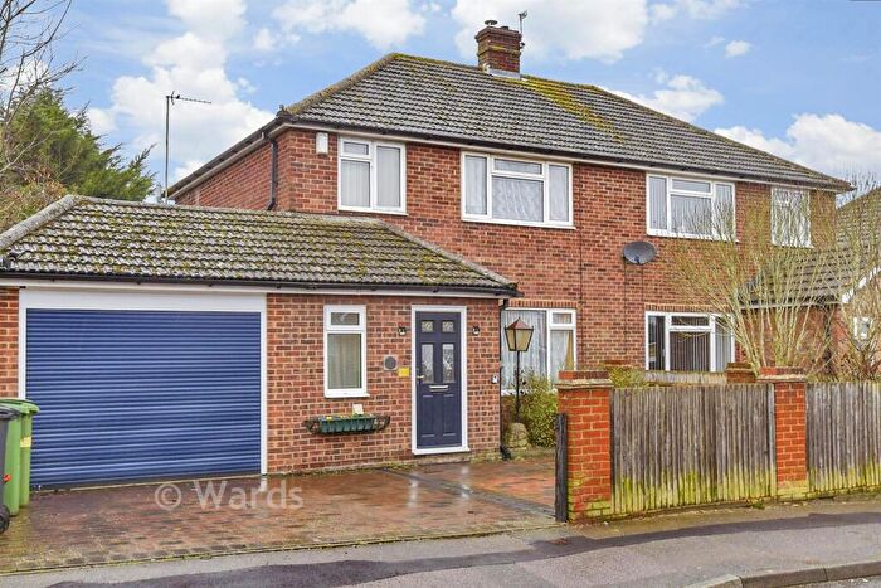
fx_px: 661
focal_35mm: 27
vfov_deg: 47.9
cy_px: 294
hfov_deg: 67.4
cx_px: 440
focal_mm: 18
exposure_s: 1/100
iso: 320
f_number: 8
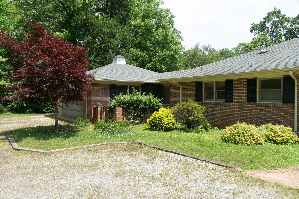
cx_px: 150
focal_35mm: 27
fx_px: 224
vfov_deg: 47.9
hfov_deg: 67.4
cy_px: 100
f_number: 9
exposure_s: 1/100
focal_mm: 18
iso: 100
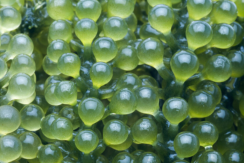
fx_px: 1396
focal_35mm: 206
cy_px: 186
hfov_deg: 10.0
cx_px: 105
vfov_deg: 6.6
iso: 100
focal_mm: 60
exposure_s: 2.5
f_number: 40
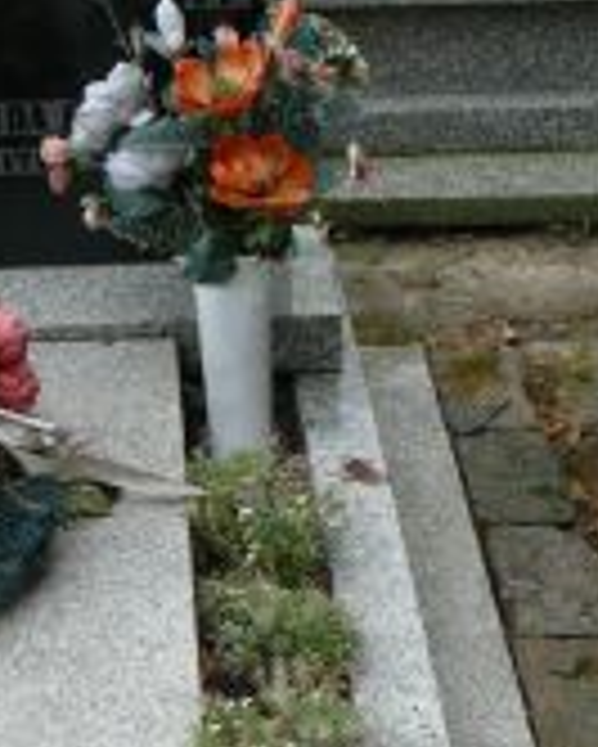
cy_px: 783
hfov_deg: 15.1
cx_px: -85
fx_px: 2188
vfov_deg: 18.7
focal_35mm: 99
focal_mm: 7.4
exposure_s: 1/160
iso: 100
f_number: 4
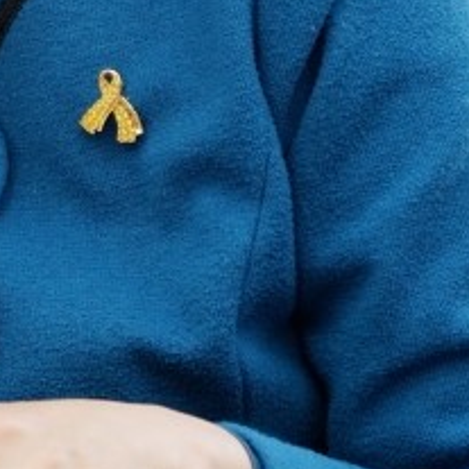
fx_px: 7925
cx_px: -215
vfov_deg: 3.4
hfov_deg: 3.4
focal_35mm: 517
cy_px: -97
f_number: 4
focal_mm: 105
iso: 800
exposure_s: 1/30
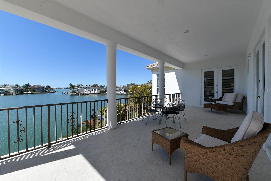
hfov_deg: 104.3
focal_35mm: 14
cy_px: 90
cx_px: 136
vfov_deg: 81.2
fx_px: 105
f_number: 9
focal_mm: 14
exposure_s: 1/400
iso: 100
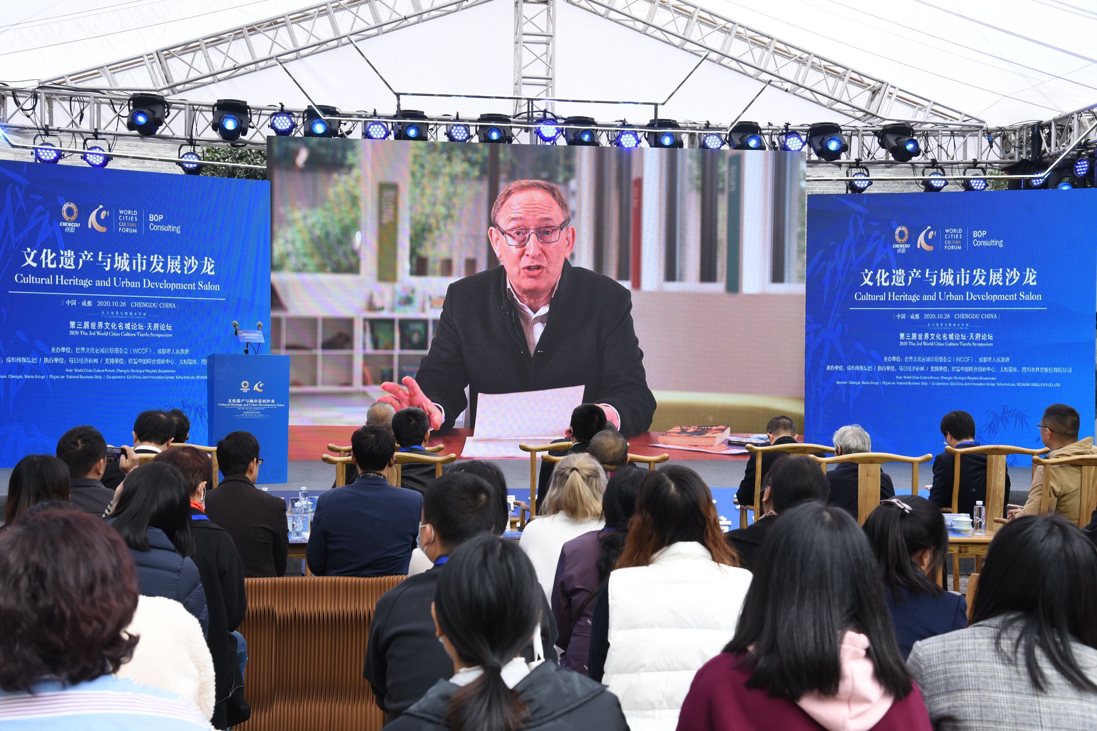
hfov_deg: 42.7
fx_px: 1402
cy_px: 366
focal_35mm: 46
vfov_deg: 29.2
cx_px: 548
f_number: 7.1
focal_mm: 46
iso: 500
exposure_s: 1/160
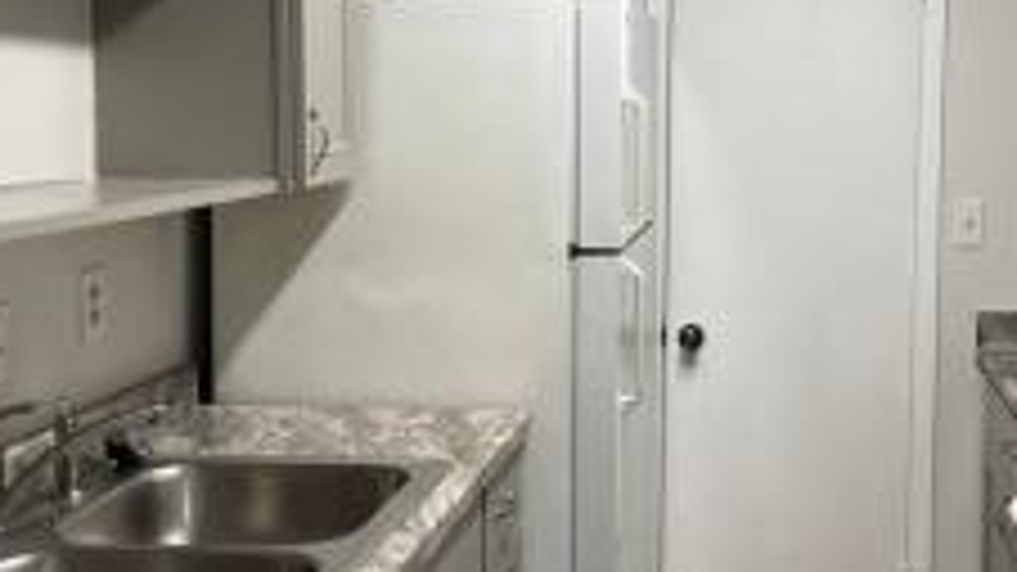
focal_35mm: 50
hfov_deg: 40.2
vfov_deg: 23.8
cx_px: 763
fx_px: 1348
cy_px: 194
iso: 125
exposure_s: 1/120
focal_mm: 4.2
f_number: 1.6
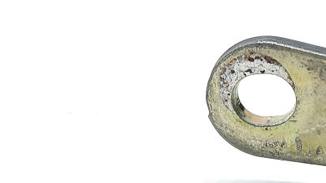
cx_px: 415
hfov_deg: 23.4
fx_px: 700
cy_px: 109
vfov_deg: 14.9
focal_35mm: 81
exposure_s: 1/50
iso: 125
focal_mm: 4.6
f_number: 2
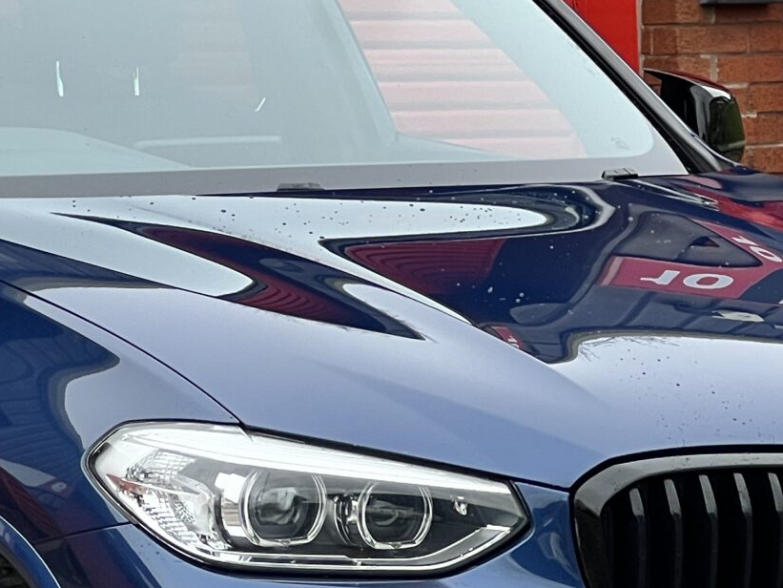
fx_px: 5429
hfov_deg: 8.2
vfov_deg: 6.2
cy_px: 242
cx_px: 159
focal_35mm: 240
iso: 32
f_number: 2.8
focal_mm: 9
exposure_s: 1/138
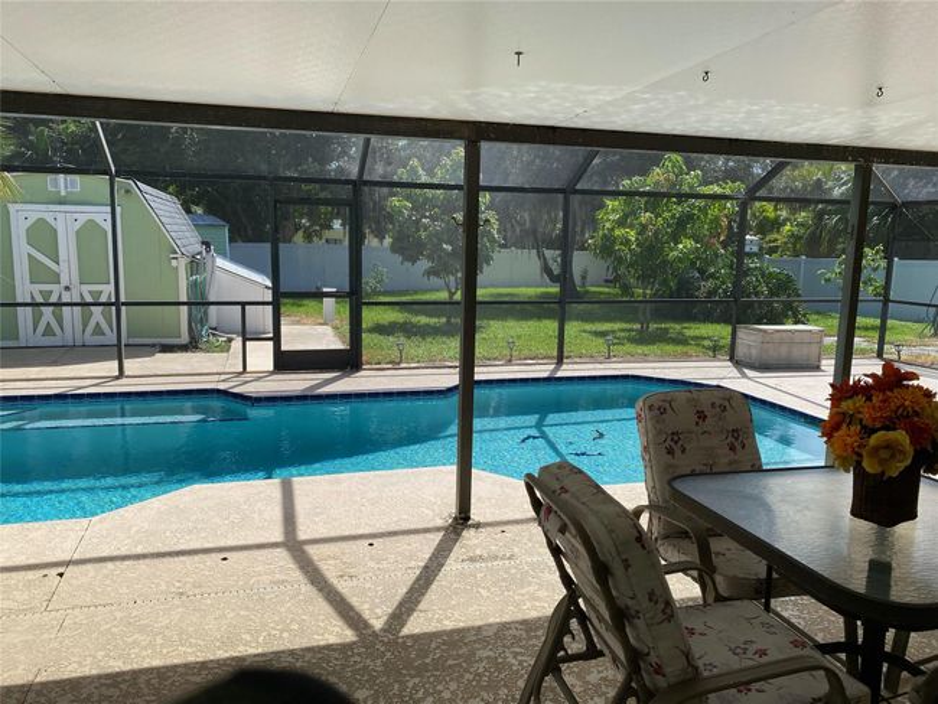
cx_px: 469
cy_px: 352
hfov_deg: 67.3
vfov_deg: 53.1
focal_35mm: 26
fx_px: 705
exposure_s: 1/1927
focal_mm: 4.25
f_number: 1.8
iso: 32
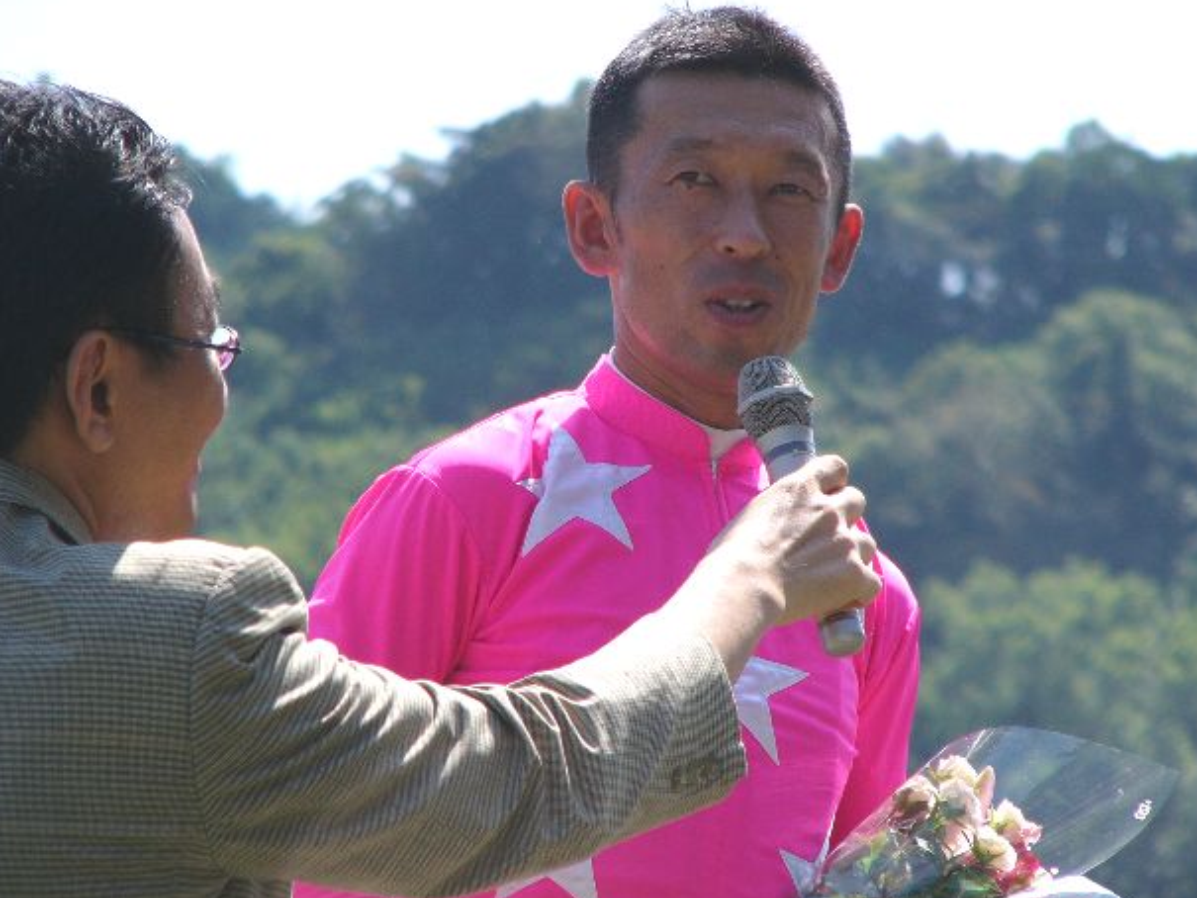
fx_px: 10168
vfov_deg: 5.1
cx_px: 617
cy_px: 449
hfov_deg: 6.7
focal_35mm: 294
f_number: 6.5
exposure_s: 1/500
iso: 50
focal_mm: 46.3
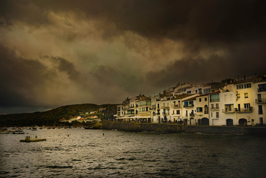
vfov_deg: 35.5
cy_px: 89
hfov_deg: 51.3
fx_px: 277
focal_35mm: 38
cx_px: 133
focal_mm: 25
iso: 360
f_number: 8
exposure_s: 1/250
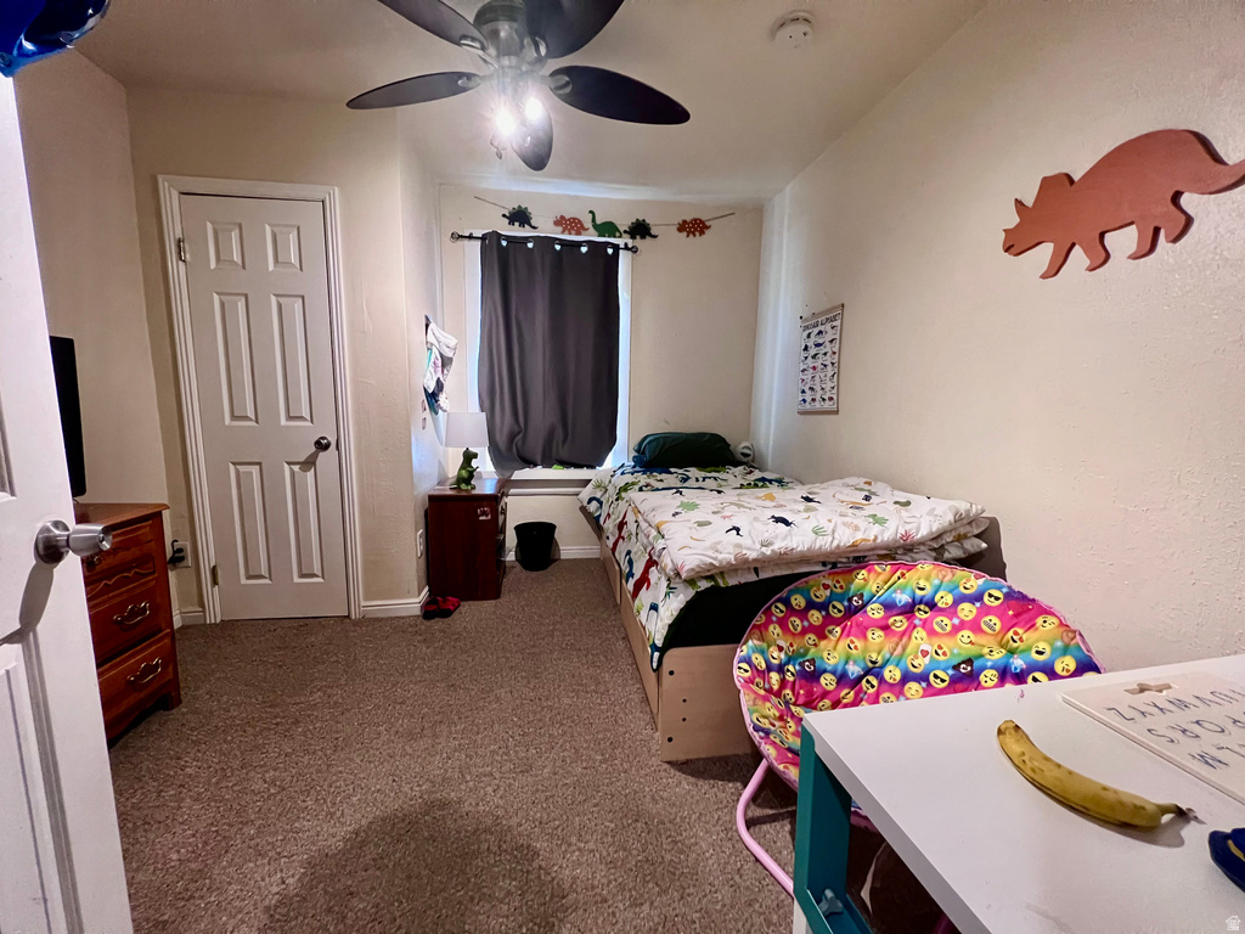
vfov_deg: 89.9
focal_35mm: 13
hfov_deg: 106.2
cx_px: 622
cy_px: 467
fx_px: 468
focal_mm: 1.57
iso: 800
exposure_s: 1/60
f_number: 1.8
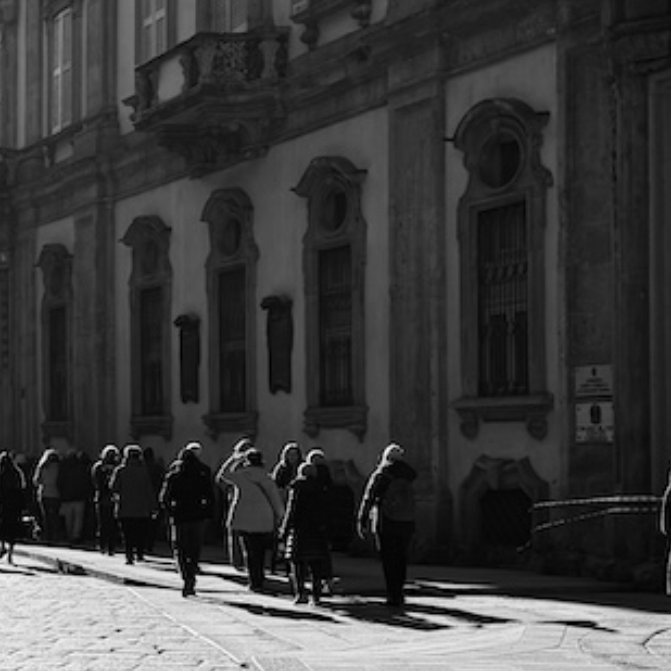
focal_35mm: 88
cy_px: 389
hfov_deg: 19.1
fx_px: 1930
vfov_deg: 19.7
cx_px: -22
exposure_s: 1/3802
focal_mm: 6.76
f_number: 1.78
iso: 80
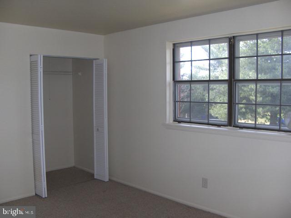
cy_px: 109
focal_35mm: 35
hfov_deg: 52.6
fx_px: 294
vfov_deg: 40.7
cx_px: 146
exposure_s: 1/136
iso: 100
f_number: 2.6
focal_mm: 5.8
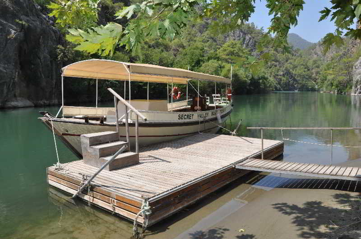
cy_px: 120
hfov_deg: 67.5
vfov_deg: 47.8
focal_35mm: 27
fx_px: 270
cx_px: 180
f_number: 13
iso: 200
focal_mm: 18
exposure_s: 1/200
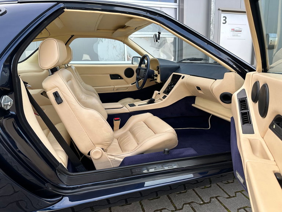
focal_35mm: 24
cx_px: 141
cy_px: 106
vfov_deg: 56.8
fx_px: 196
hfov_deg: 71.6
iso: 80
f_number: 1.78
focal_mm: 6.86
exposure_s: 1/654
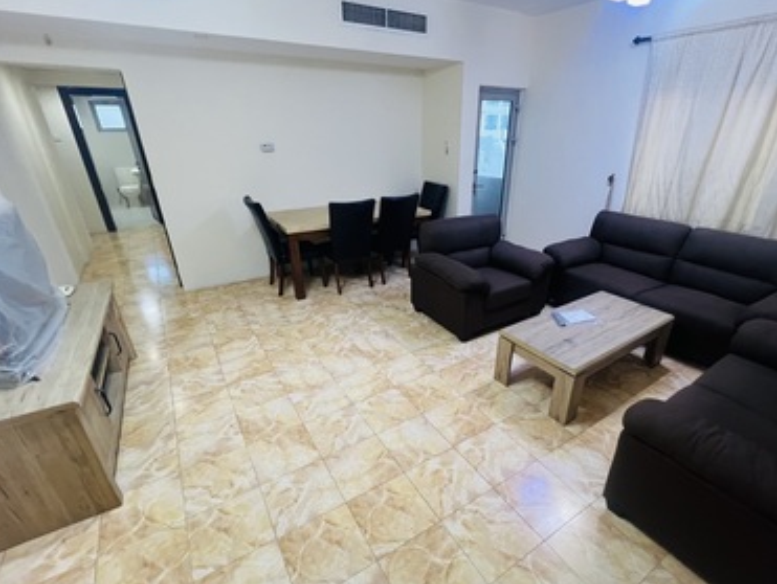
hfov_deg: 94.2
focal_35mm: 16
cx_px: 420
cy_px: 309
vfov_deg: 78.1
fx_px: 359
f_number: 1.8
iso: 250
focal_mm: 1.57
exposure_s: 1/50
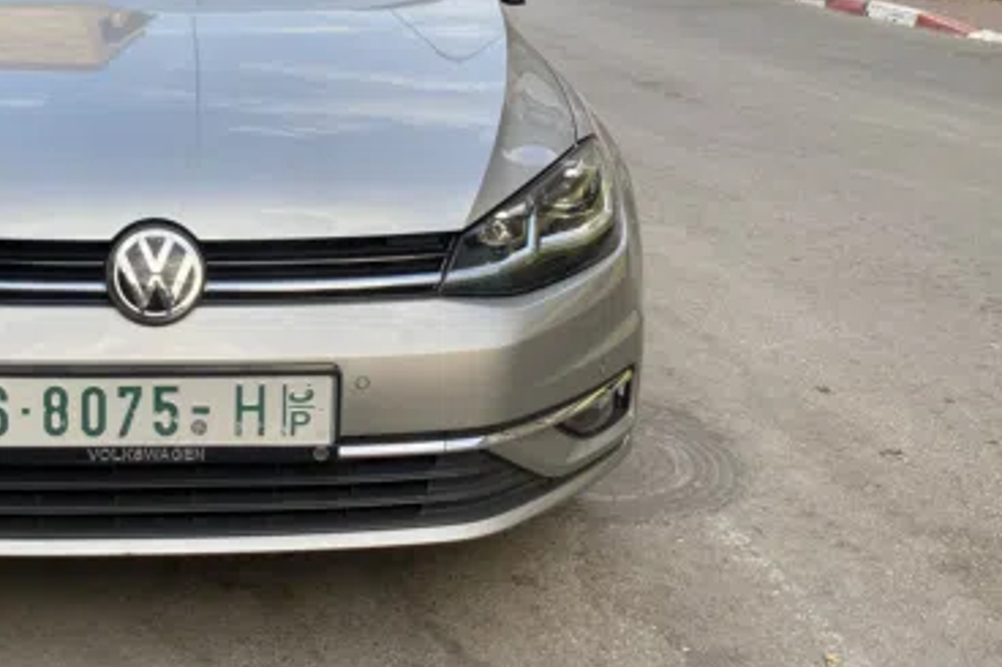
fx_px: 1308
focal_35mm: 47
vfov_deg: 28.5
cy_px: 256
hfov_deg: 40.4
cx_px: 218
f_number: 1.8
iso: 32
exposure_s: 1/199
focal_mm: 4.25
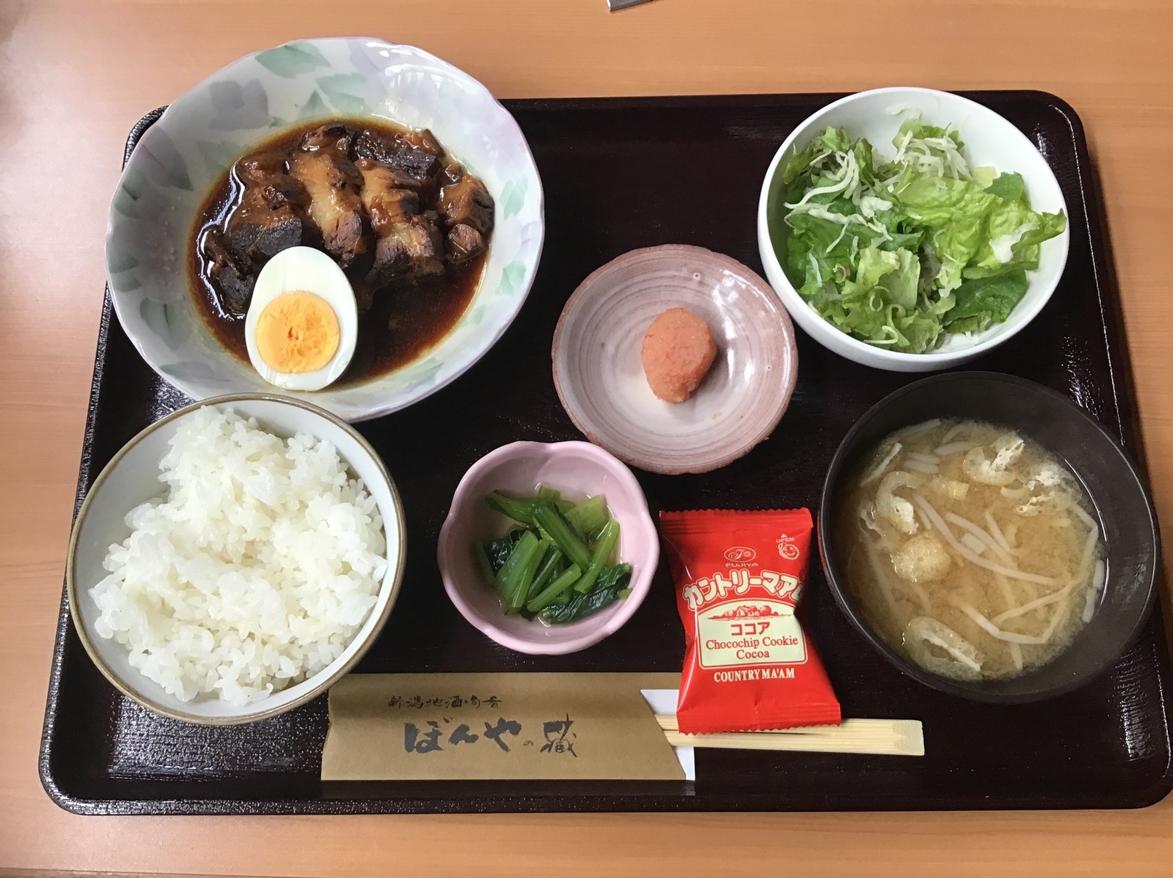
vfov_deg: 45.4
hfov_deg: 58.4
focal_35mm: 31
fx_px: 1050
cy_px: 439
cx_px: 586
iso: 50
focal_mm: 3.3
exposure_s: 1/30
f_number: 2.4
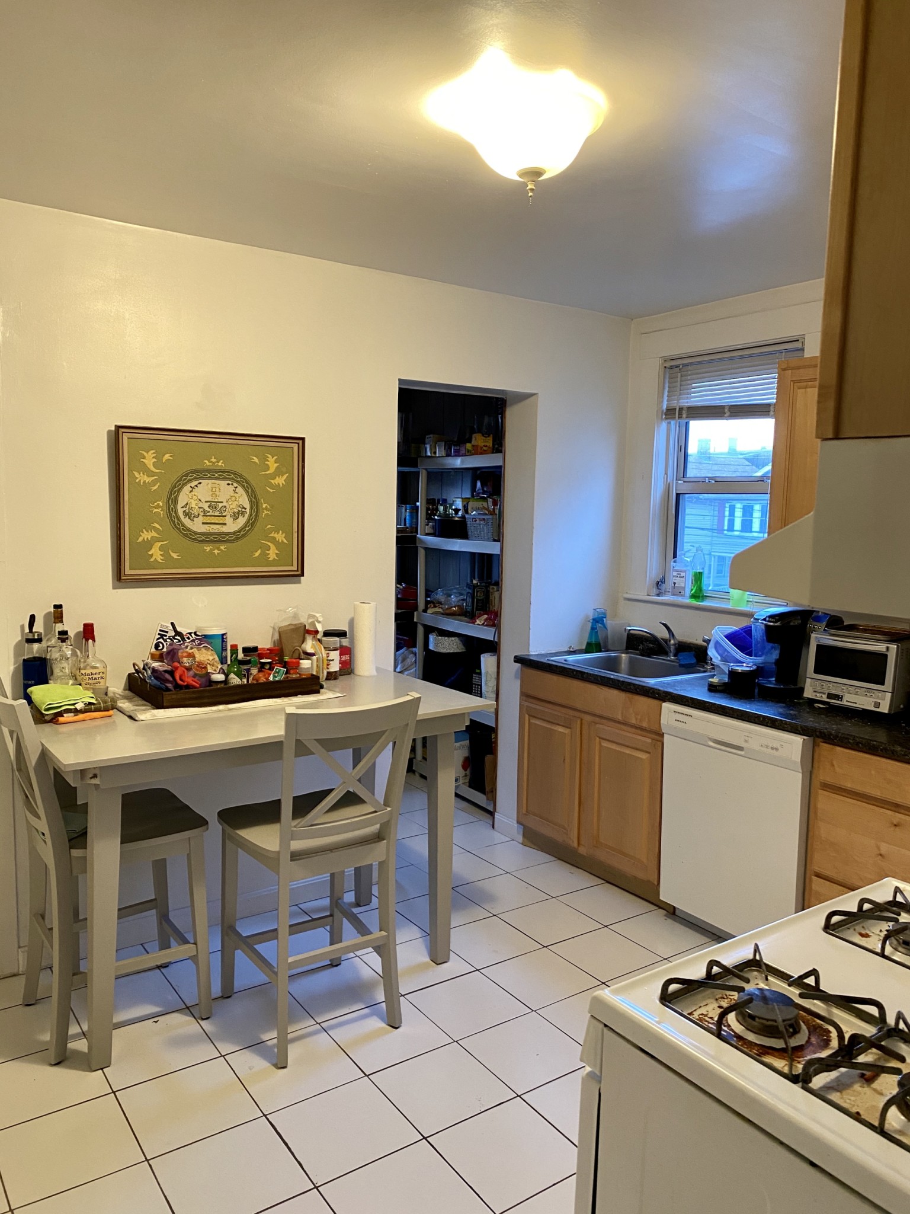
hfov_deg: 53.1
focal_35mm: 26
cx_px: 455
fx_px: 911
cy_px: 607
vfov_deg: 67.3
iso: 250
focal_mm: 4.25
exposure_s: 1/60
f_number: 1.8
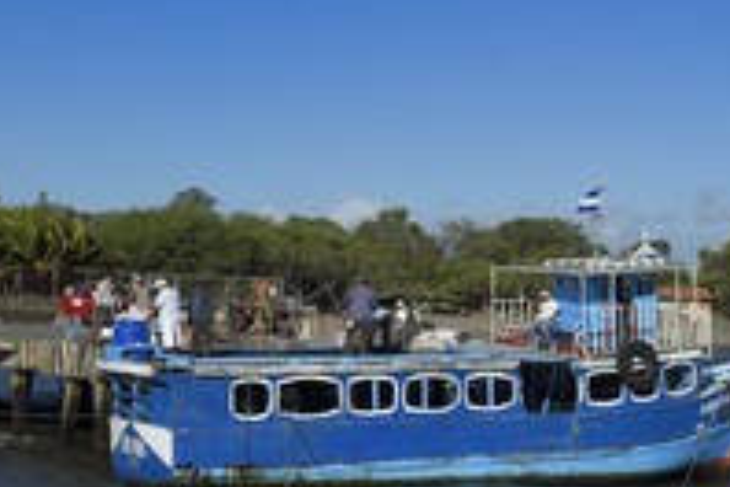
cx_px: 586
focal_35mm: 89
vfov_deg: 15.3
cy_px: 384
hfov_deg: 22.6
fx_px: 1805
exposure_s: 1/200
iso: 200
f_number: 20
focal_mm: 42
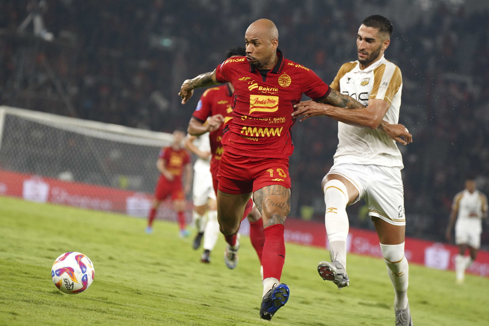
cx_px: 244
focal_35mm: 262
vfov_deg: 5.2
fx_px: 3559
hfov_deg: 7.9
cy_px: 163
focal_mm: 262
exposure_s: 1/1000
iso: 5000
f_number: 5.6
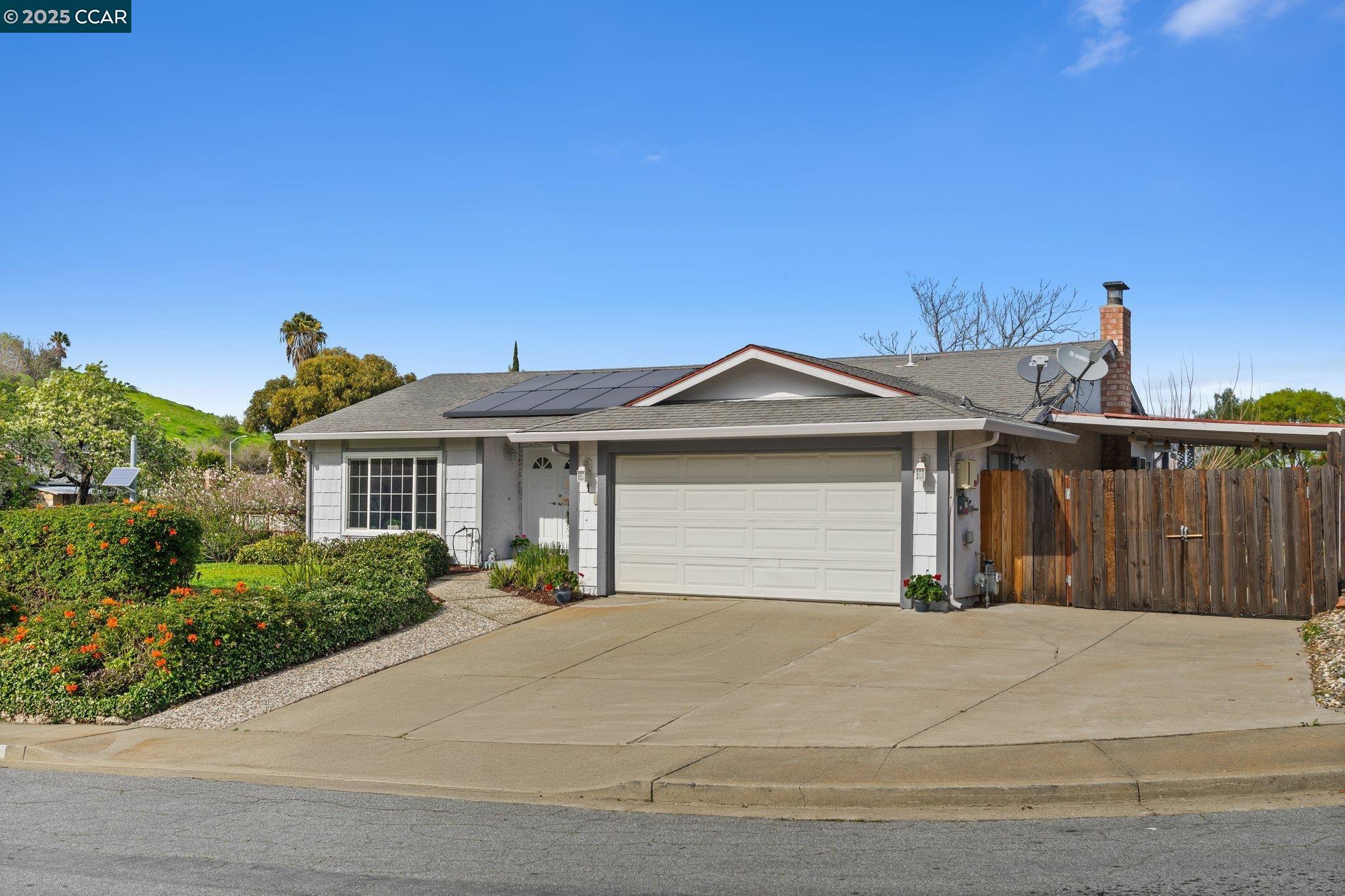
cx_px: 672
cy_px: 448
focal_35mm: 35
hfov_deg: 54.4
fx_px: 1307
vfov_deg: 37.8
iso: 100
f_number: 8
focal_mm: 35
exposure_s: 1/50
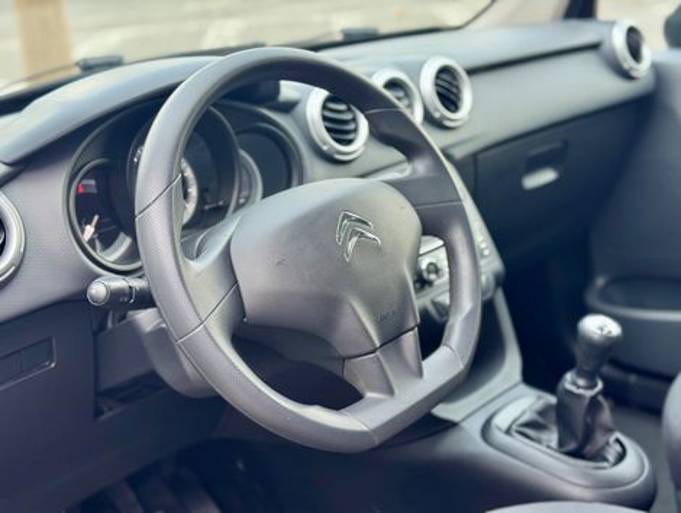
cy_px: 256
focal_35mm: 48
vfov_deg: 30.3
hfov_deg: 39.6
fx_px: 946
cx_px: 340
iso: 160
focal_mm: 6.76
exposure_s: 1/60
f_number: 1.78
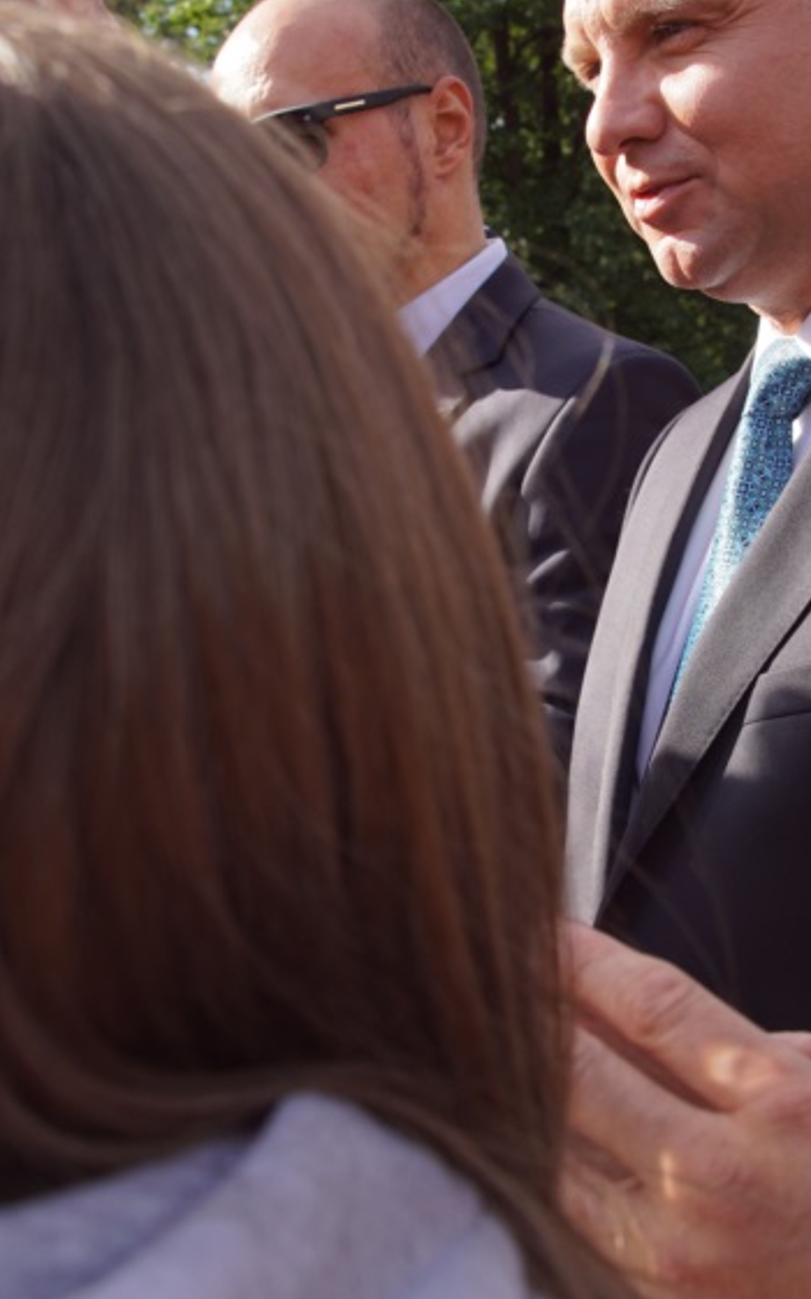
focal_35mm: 60
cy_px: 541
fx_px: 2125
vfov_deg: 33.9
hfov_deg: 21.4
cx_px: 640
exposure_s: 1/160
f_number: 6.3
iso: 100
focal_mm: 22
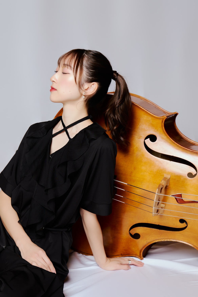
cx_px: 99
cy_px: 148
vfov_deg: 28.8
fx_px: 577
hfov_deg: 19.5
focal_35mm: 70
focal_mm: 70
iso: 100
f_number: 4.5
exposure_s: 1/125
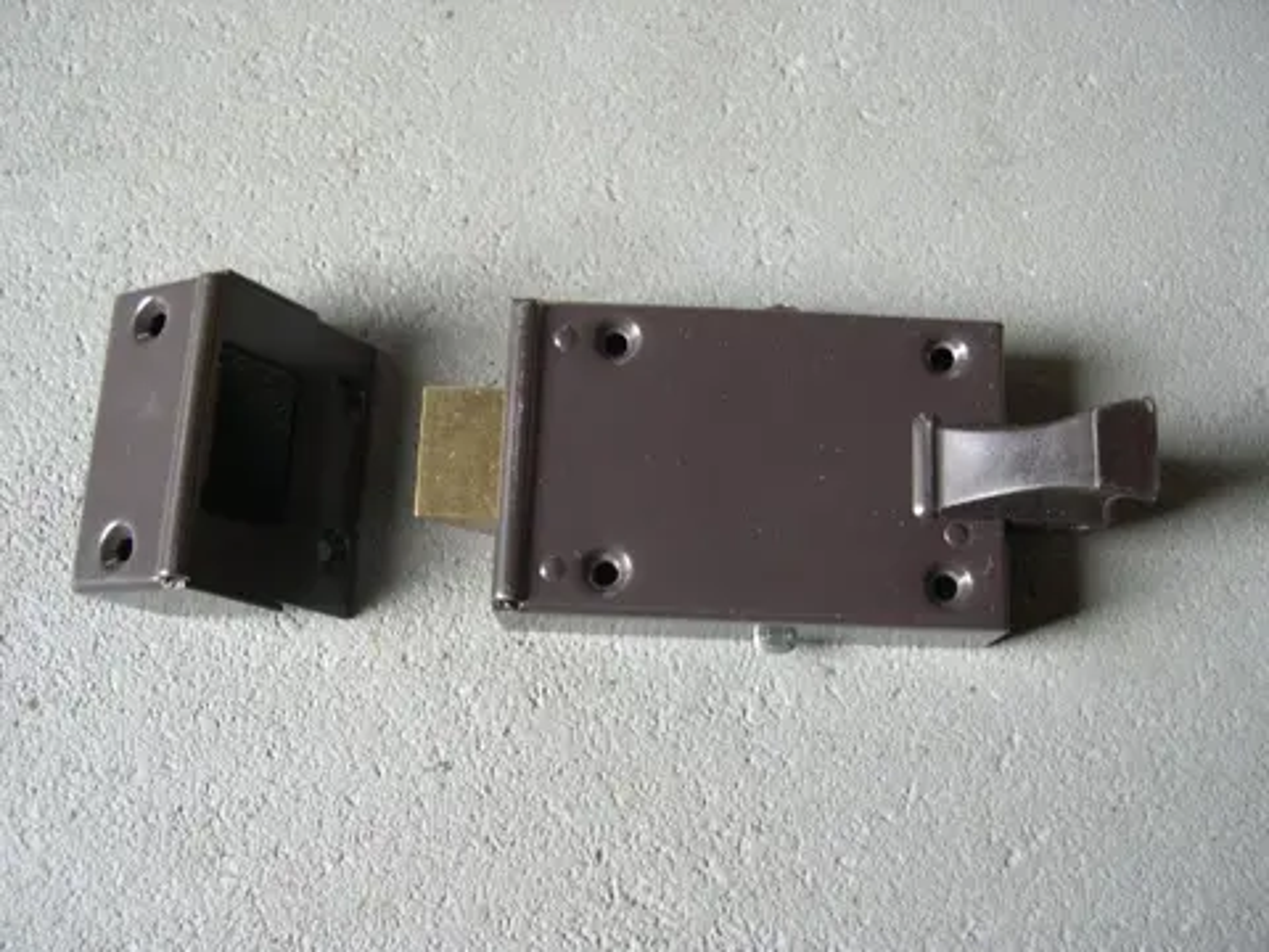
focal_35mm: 38
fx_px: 1393
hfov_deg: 49.0
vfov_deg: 37.7
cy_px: 476
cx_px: 634
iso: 100
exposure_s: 1/9.1
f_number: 2.8
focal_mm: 8
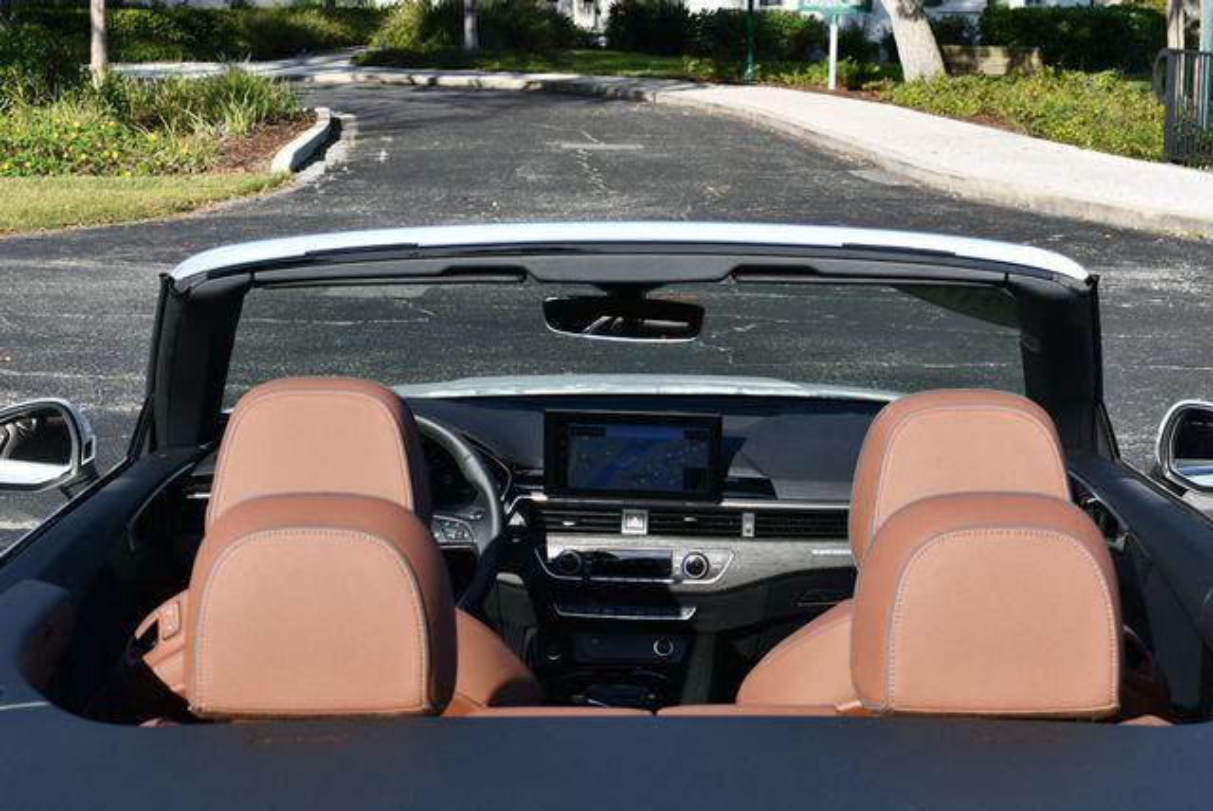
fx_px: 2361
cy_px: 406
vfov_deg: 19.5
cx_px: 606
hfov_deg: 28.8
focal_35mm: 70
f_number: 8
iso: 125
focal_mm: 35
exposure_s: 1/250
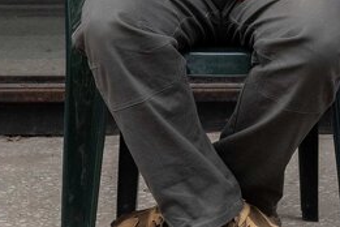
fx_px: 2342
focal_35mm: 248
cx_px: 475
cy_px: -148
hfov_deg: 8.2
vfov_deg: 5.5
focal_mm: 54
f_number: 11
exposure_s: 1/320
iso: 1000
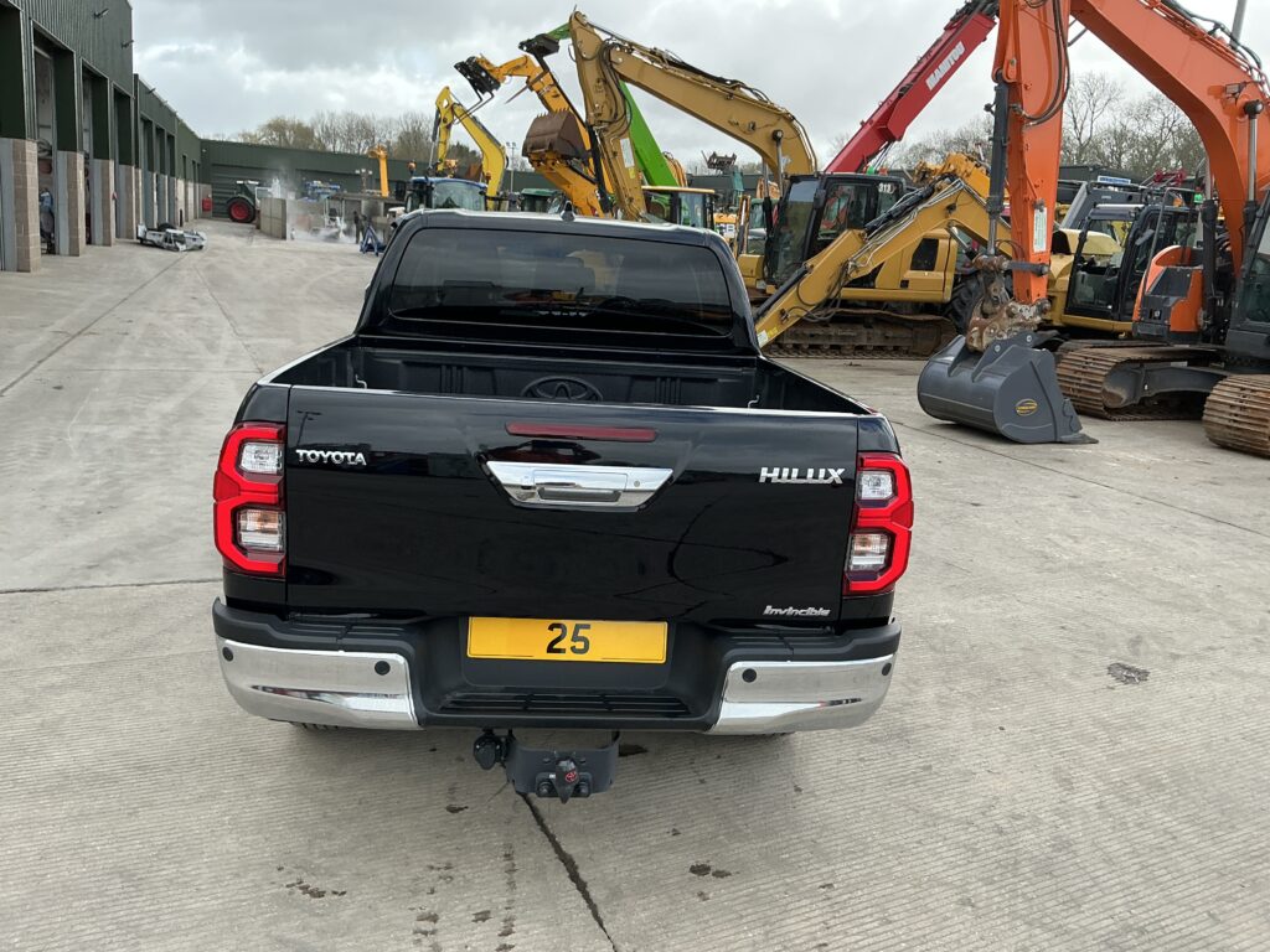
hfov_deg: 63.4
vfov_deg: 49.7
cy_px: 476
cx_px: 635
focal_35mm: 28
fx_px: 1027
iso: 25
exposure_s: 1/540
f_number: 1.8
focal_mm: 3
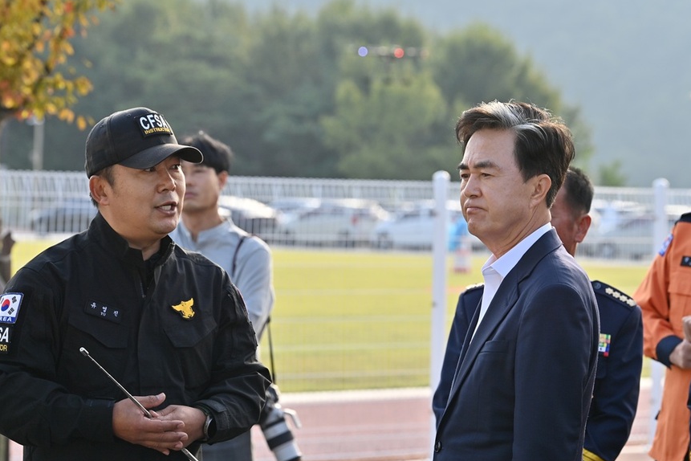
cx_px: 335
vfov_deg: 8.5
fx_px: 3109
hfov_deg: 12.7
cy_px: 228
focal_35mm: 162
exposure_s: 1/320
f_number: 7.1
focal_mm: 155
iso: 250
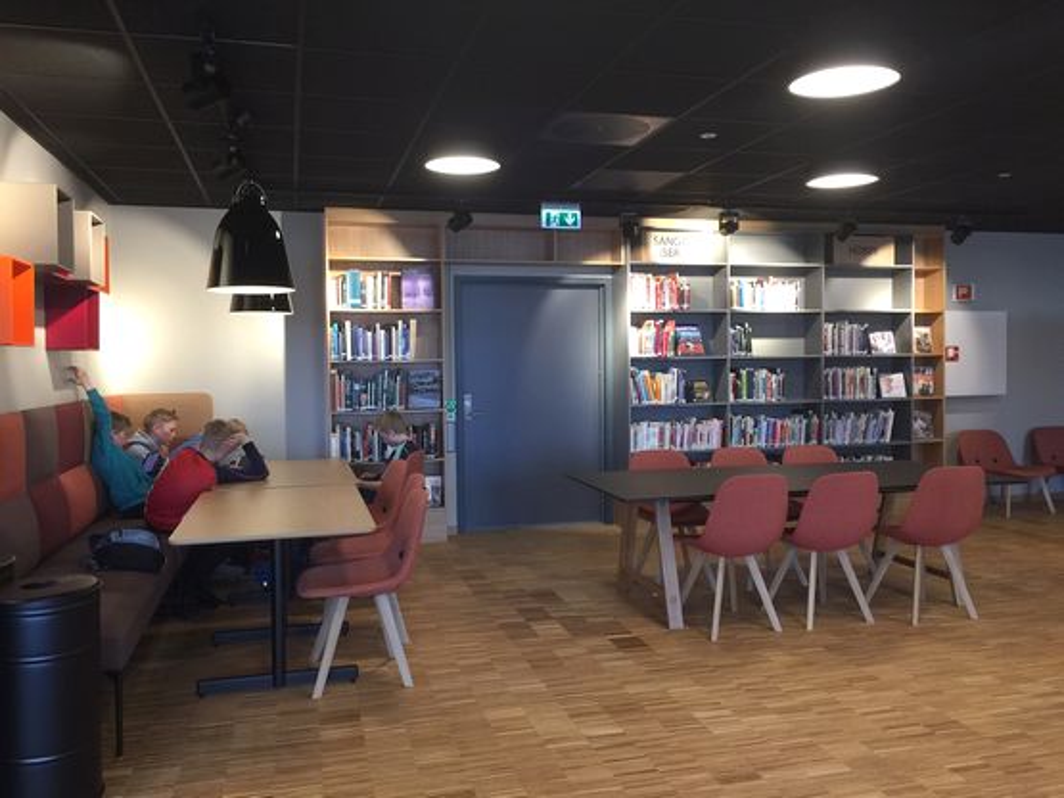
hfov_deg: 61.7
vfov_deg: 48.2
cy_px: 399
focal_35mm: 29
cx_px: 532
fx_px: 891
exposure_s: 1/33
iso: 64
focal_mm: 4.15
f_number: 2.2
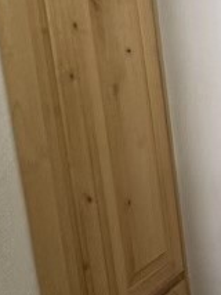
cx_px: 500
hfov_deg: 15.2
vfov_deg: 28.9
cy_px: 105
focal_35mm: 67
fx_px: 571
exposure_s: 1/60
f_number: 2.2
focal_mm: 2.22
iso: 200
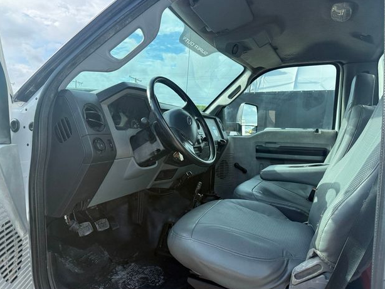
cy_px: 147
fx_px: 278
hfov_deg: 69.4
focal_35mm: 25
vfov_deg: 54.9
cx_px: 199
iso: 100
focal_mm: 6.76
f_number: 1.78
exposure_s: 1/1585
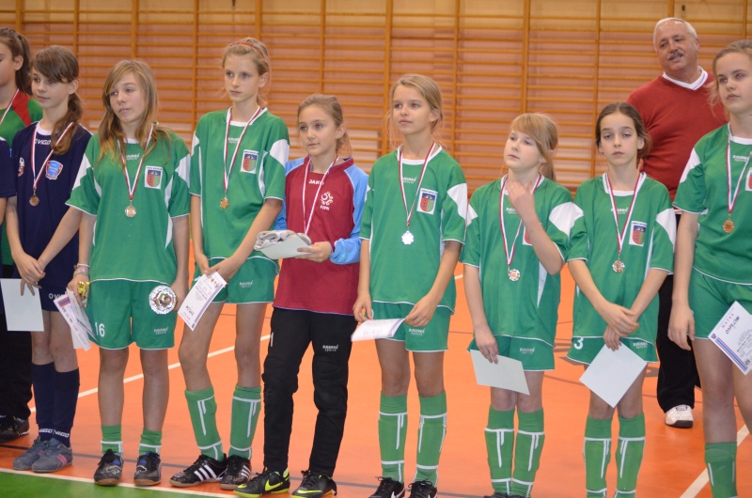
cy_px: 249
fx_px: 1720
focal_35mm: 82
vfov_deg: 16.5
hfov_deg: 24.7
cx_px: 376
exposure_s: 1/60
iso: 2200
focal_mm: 55
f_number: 4
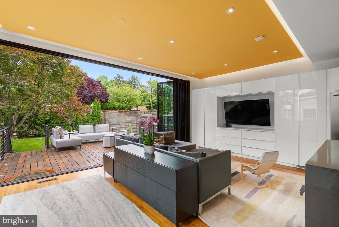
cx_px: 170
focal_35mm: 16
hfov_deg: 96.7
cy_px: 114
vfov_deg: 73.8
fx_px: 151
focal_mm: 16
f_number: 8
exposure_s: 1/40
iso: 250
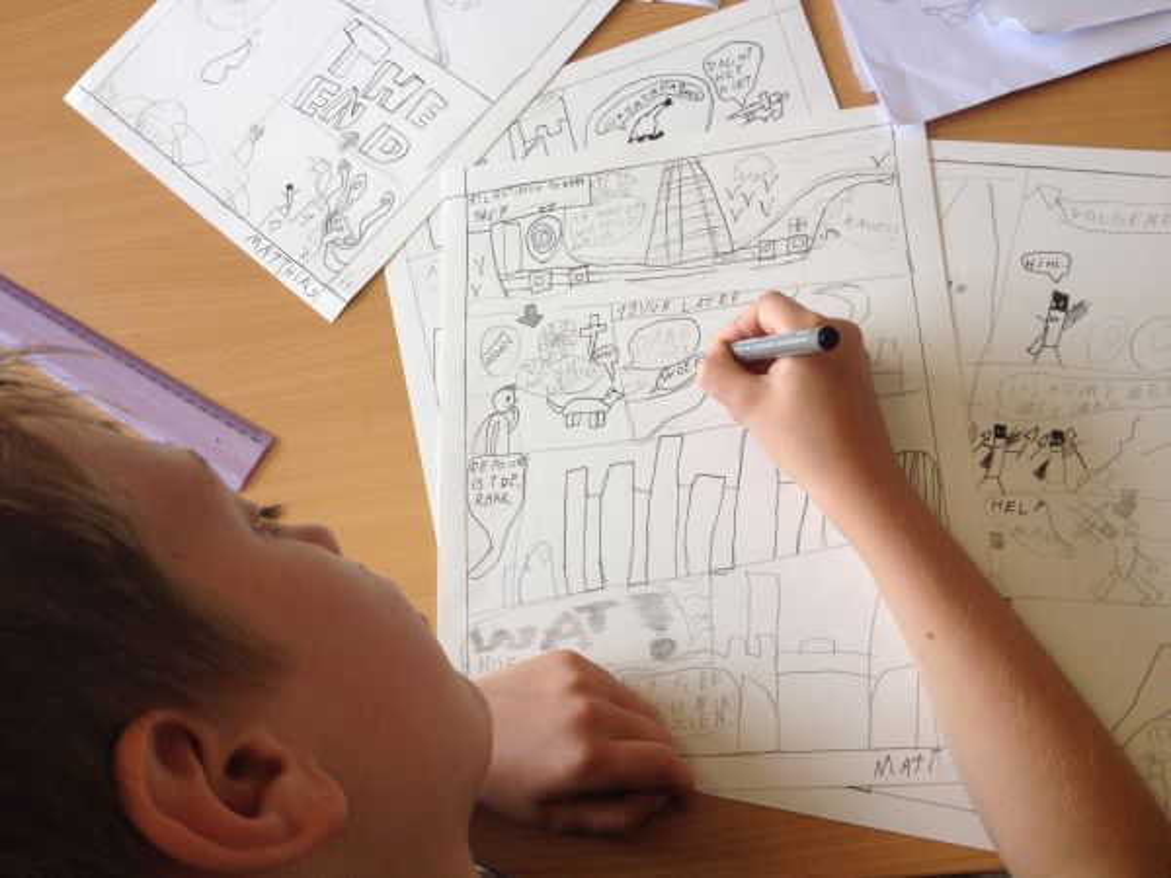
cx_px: 586
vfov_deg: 40.7
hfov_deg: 52.6
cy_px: 439
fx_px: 1184
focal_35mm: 35
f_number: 2.4
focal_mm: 4.28
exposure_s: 1/120
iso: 80
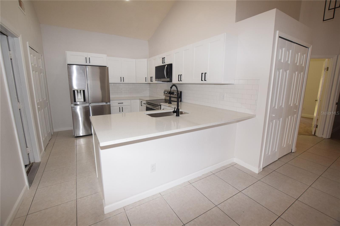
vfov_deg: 77.3
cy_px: 113
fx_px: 142
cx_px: 170
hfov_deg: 100.4
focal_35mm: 15
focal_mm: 10
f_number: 5.6
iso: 800
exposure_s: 1/125
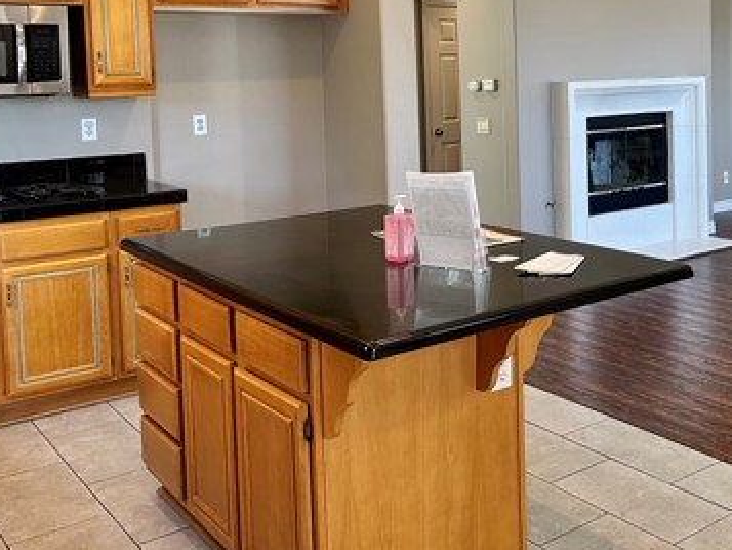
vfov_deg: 32.6
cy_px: 107
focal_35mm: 43
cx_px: 599
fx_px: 910
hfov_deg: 41.7
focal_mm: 6.86
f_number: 1.78
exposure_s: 1/127
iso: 100
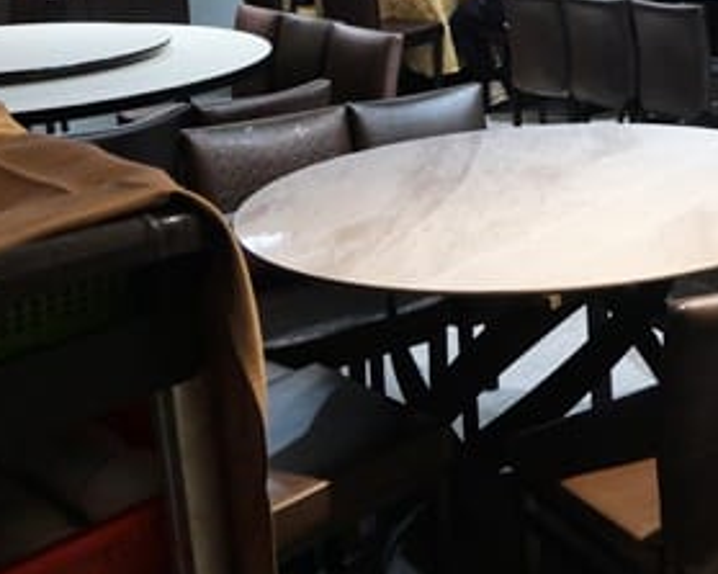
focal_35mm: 56
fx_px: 1190
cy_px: 31
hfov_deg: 30.0
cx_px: 802
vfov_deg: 26.0
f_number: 3.5
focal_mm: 12
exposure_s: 1/60
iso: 1250
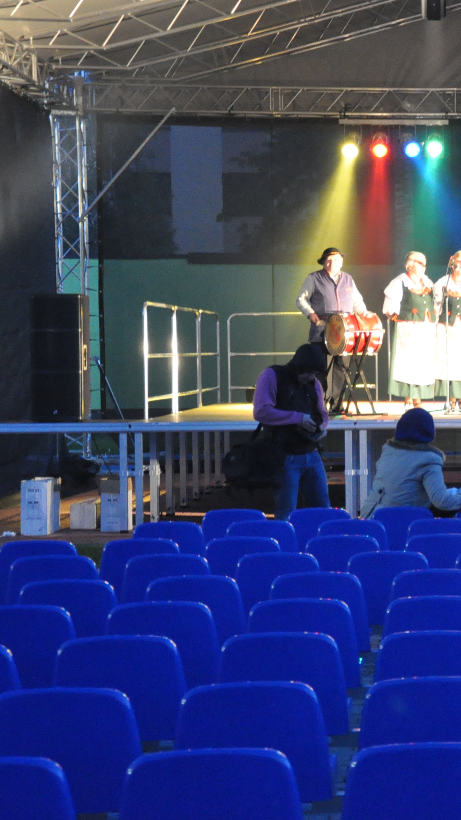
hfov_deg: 13.1
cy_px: 410
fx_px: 1955
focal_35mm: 90
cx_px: 558
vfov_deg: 23.7
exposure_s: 1/15
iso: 3200
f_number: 4.5
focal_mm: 38
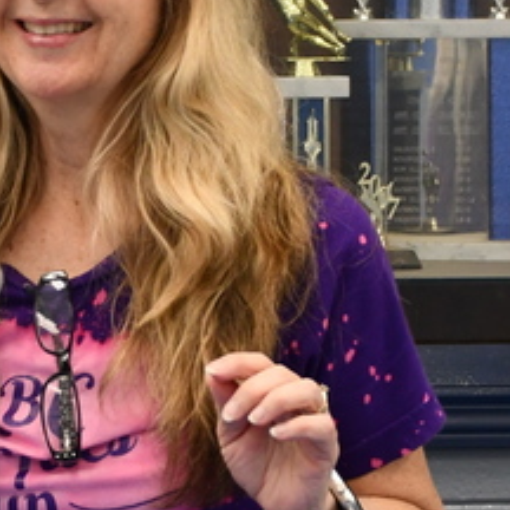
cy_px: 241
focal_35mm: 210
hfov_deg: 8.3
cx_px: 96
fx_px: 3500
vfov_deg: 8.3
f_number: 4.2
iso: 1100
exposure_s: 1/125
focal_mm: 35
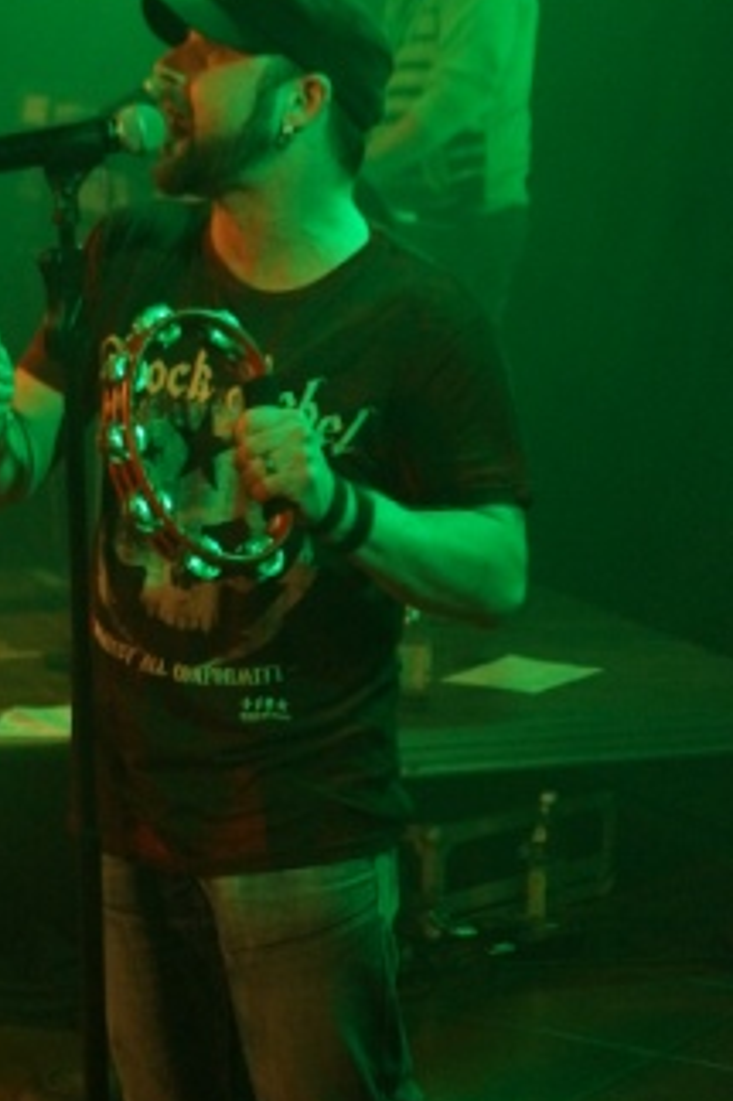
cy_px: 603
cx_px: 228
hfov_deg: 13.1
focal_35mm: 104
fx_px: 3179
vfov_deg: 19.6
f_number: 4.5
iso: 3200
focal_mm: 50
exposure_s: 1/50
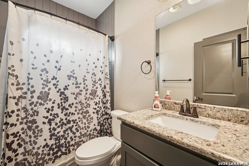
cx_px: 124
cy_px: 83
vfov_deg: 77.4
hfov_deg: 100.4
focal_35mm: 15
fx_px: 104
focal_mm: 15
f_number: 8
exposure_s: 1/13
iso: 800
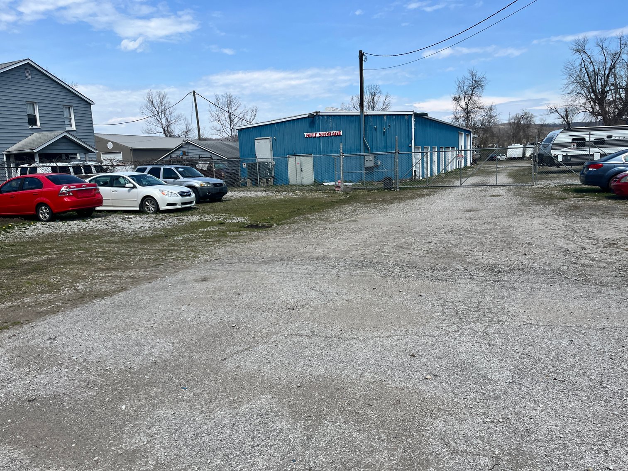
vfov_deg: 53.1
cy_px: 236
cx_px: 314
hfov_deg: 67.3
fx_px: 472
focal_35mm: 26
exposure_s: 1/4149
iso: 50
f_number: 1.6
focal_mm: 5.1
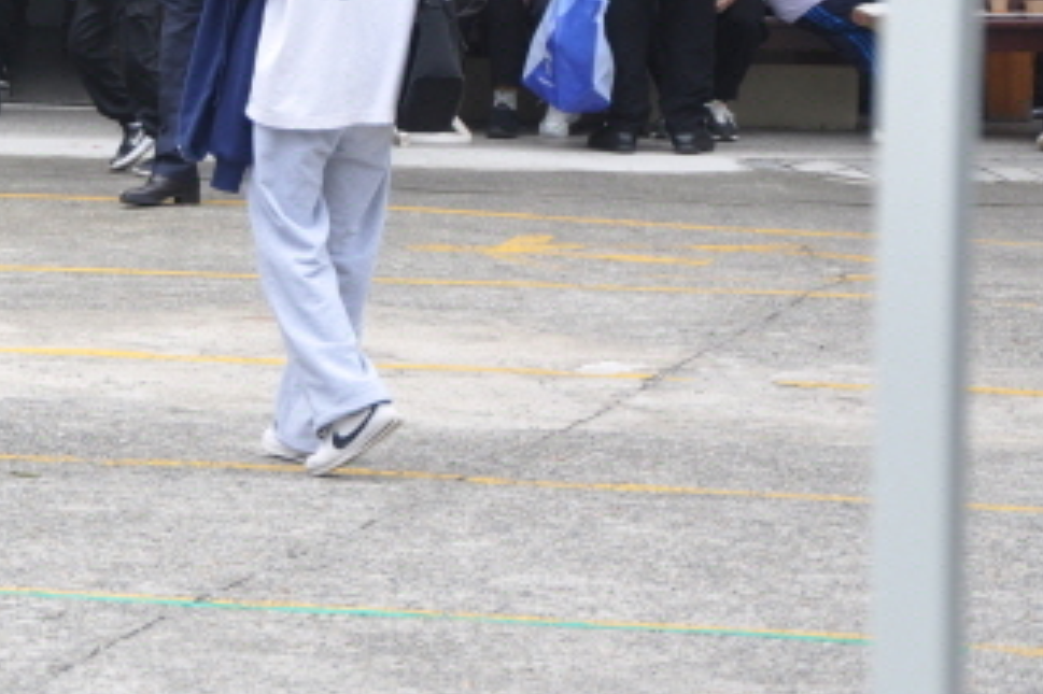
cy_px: 27
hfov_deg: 8.3
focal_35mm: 245
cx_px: -223
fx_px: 7094
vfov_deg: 5.6
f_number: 6.3
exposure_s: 1/160
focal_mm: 66
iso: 200
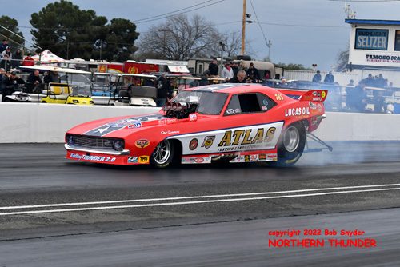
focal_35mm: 105
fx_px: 1167
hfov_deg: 19.4
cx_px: 200
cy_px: 134
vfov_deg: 13.1
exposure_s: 1/1000
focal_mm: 70
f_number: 4.5
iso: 160
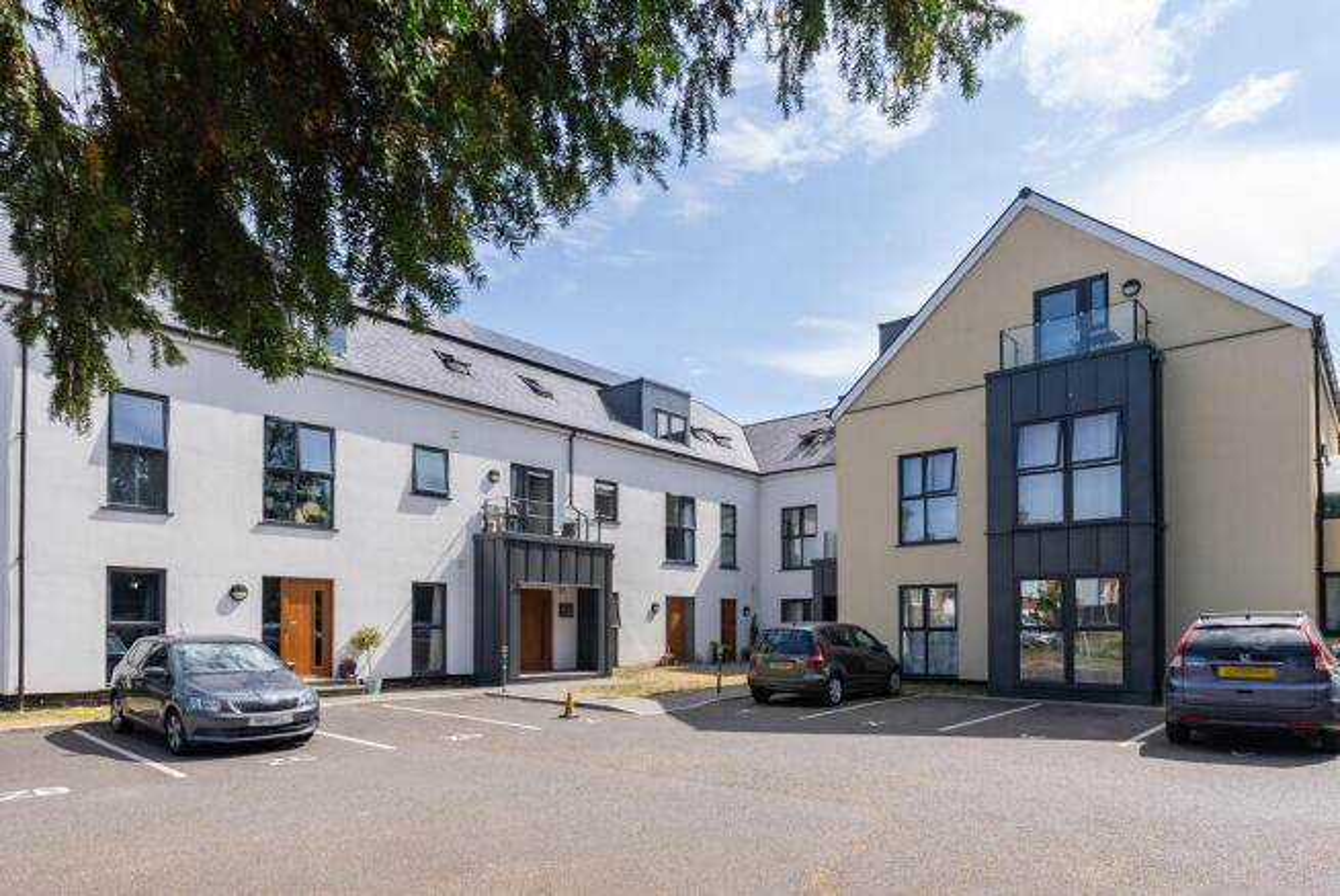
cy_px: 448
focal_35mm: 17
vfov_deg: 70.5
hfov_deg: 93.2
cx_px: 670
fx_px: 633
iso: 1000
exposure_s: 1/2000
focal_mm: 17
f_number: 7.1
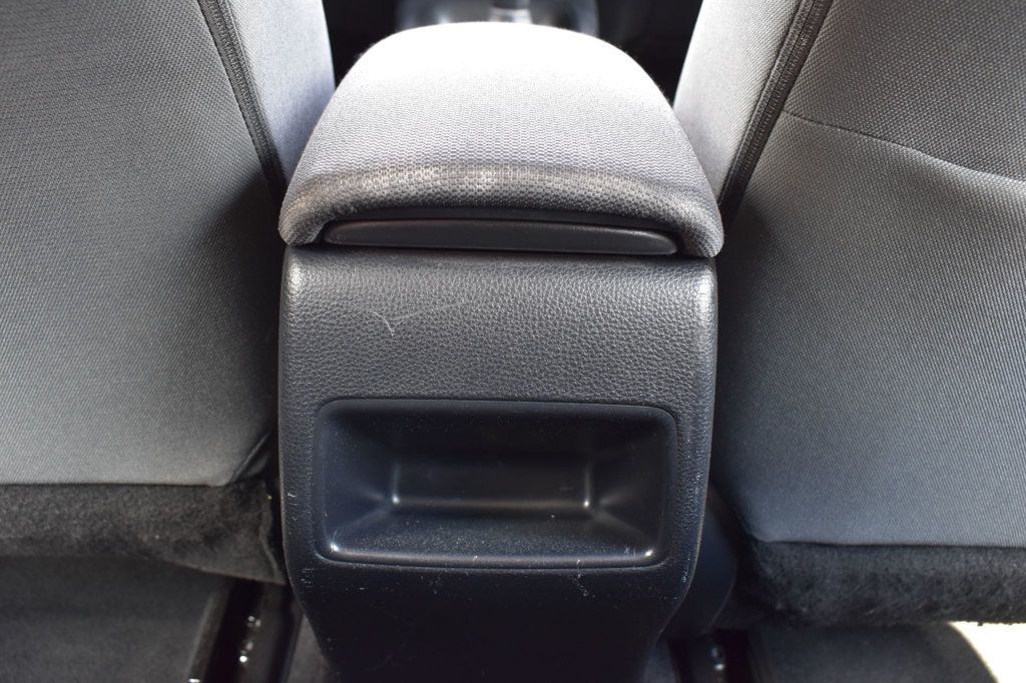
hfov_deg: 61.9
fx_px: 855
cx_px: 513
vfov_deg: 43.6
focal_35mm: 30
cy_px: 342
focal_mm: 20
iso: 640
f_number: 6.3
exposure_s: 1/15
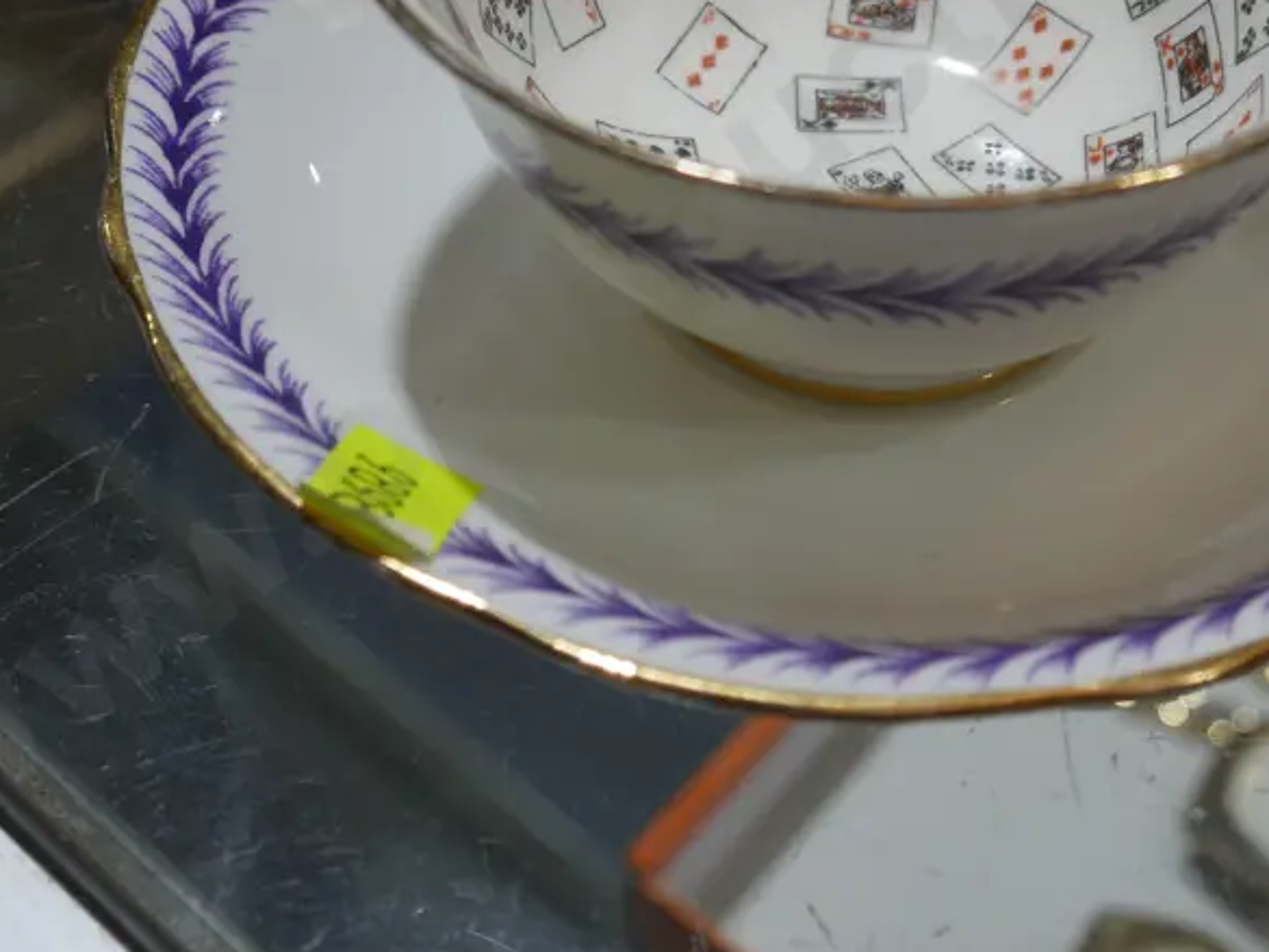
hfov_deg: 27.7
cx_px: 803
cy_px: 129
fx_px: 2567
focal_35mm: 70
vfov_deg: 20.7
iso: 200
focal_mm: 20
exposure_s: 1/125
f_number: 4.5
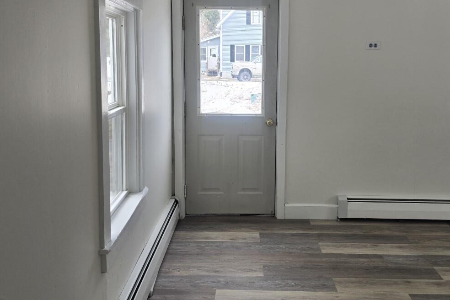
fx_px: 437
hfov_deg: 54.3
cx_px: 252
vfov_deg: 37.7
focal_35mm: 35
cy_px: 120
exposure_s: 1/180
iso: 50
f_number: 1.7
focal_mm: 6.3
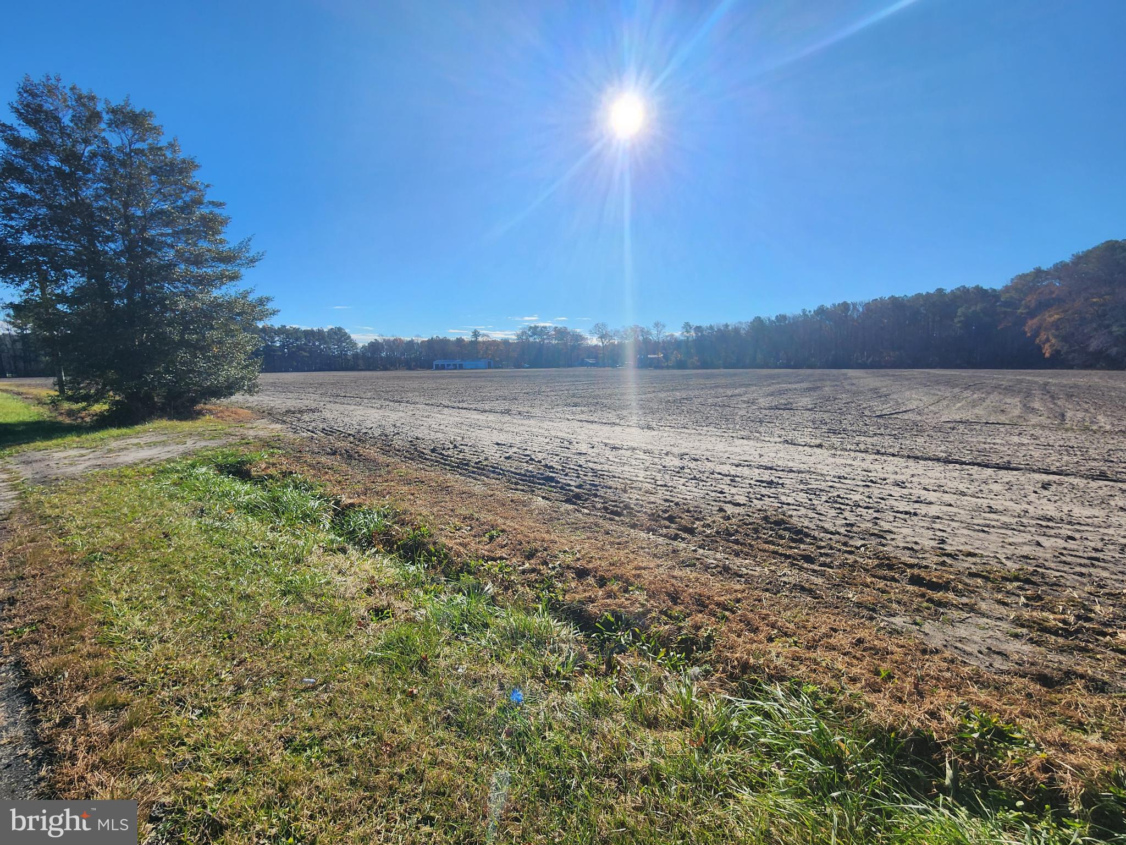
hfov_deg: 106.2
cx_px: 563
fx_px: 423
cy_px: 422
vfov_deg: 89.9
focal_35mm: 13
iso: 50
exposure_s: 1/3464
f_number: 2.2
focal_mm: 2.2
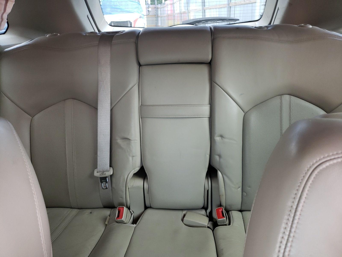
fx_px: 257
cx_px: 171
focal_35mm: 26
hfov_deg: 67.3
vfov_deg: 53.1
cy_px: 128
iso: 80
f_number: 1.5
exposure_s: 1/60.2
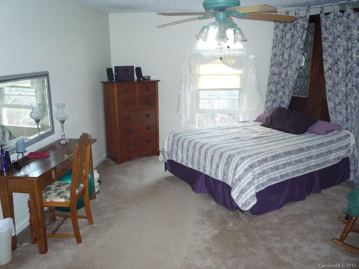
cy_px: 134
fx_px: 311
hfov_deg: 60.0
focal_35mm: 30
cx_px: 180
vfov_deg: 46.8
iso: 320
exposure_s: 1/30
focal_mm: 5.2
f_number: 3.3
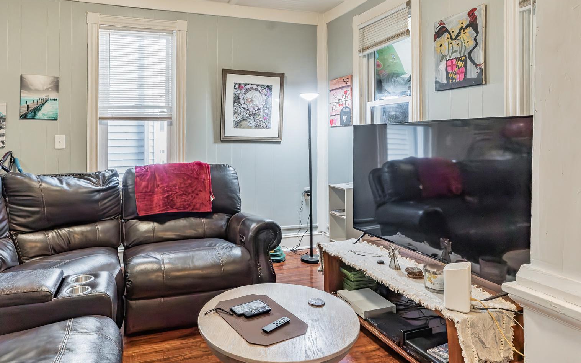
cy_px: 153
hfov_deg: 79.6
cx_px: 276
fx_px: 348
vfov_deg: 54.8
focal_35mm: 22
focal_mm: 16
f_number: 11
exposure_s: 1/40
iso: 4000
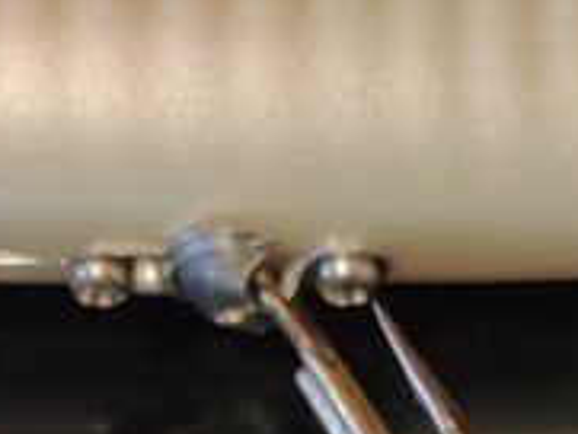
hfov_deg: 12.9
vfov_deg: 9.4
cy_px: 654
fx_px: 2556
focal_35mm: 153
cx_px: 418
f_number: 1.79
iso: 345
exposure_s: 1/25
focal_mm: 4.71
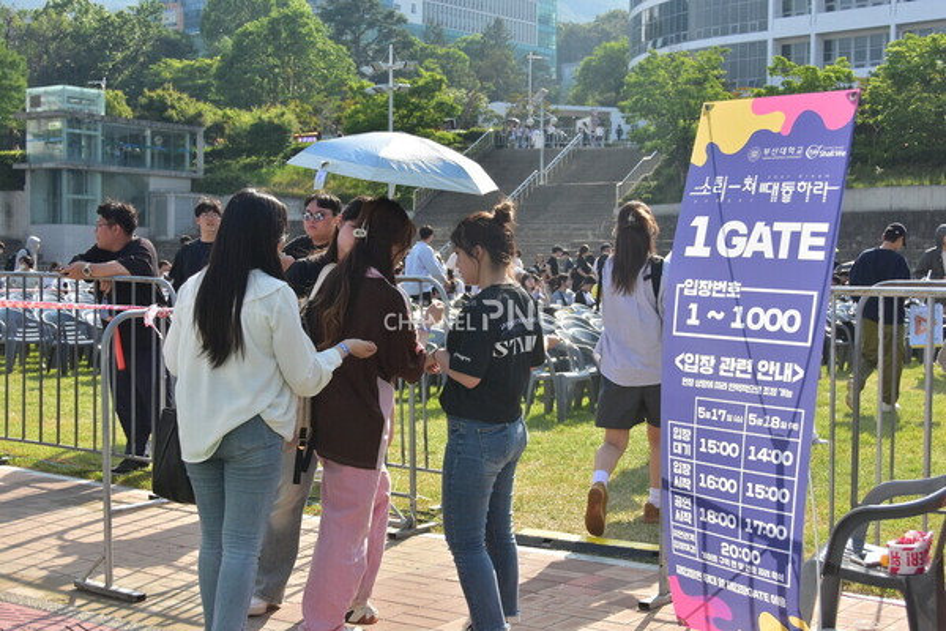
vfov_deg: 26.5
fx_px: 1340
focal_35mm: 51
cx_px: 473
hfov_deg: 38.9
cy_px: 316
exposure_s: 1/4000
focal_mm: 34
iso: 800
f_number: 6.3
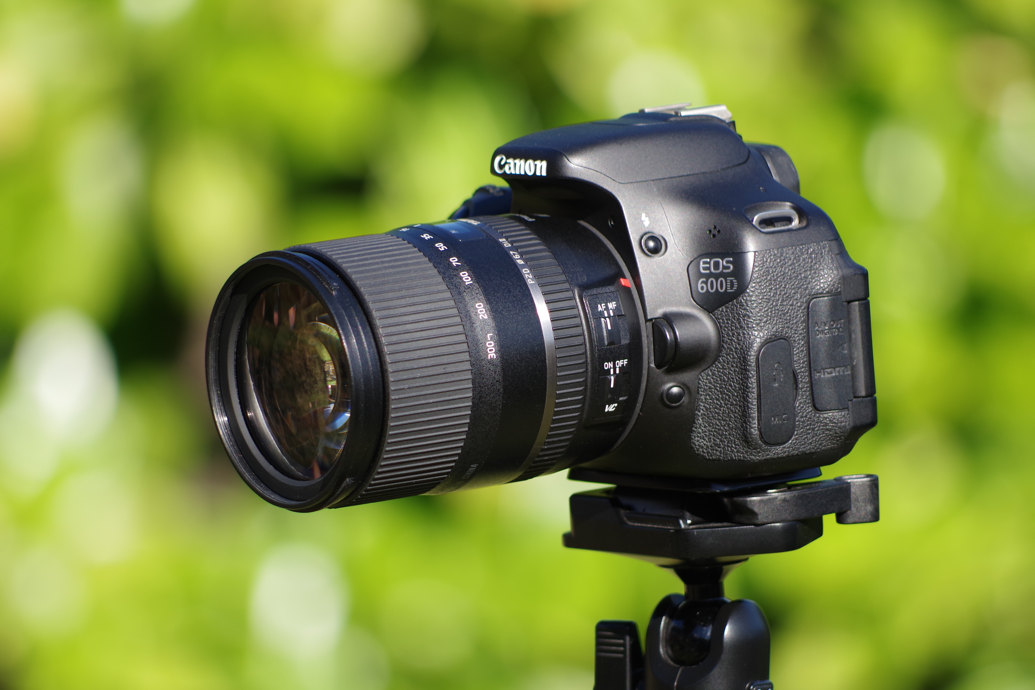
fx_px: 12936
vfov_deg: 3.1
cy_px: 345
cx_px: 518
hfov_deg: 4.6
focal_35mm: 450
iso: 200
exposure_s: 1/400
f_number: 5.8
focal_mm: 300
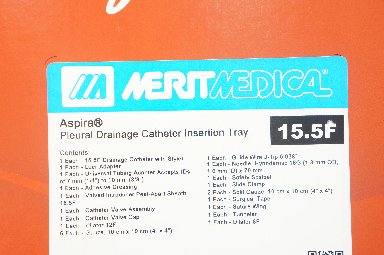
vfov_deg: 18.9
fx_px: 767
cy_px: 128
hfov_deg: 28.1
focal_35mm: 72
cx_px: 192
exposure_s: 1/100
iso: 800
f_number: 5.6
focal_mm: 48
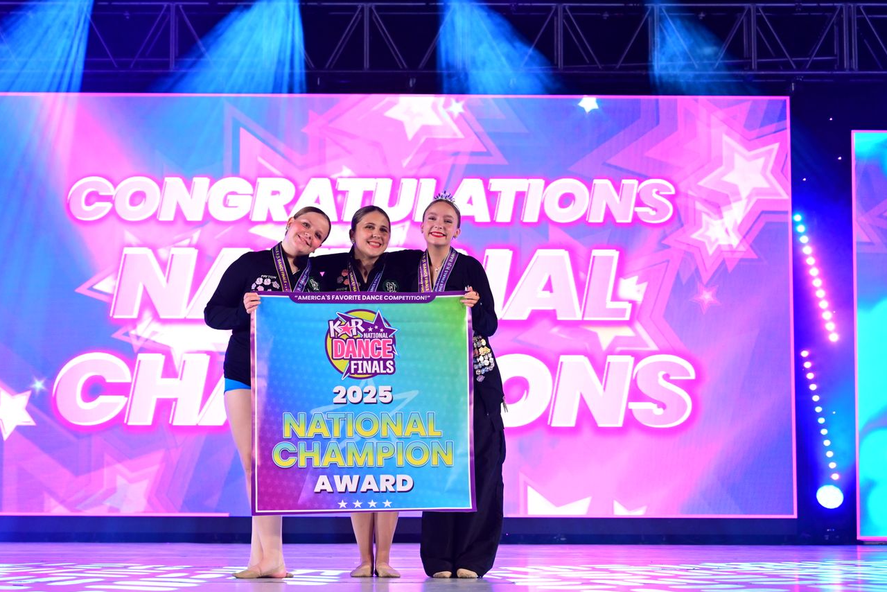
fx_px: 2021
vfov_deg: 16.7
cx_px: 383
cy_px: 256
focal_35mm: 82
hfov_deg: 24.7
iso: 2500
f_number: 4
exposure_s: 1/400
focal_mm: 70
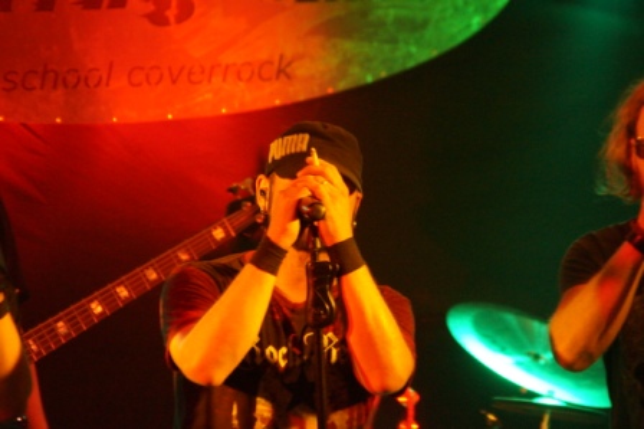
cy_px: 214
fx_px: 5631
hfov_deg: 6.5
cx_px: 322
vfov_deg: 4.4
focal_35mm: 315
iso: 3200
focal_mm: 210
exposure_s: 1/30
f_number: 6.3
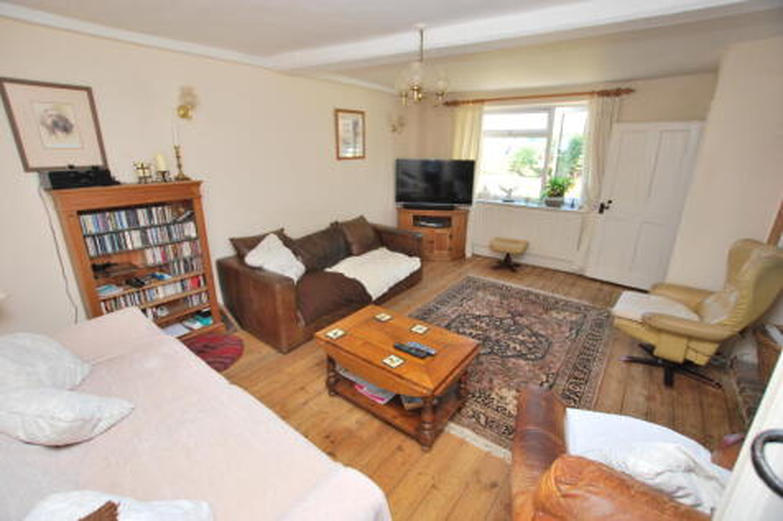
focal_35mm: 15
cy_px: 260
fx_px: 326
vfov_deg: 77.3
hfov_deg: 100.4
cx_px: 392
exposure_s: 1/60
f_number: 4
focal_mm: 10
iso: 200
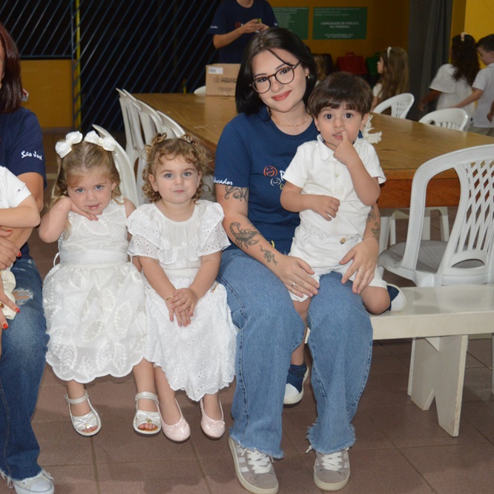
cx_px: 119
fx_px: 850
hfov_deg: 31.8
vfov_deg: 32.4
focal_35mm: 53
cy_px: 246
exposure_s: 1/60
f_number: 4
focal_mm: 27
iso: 1100
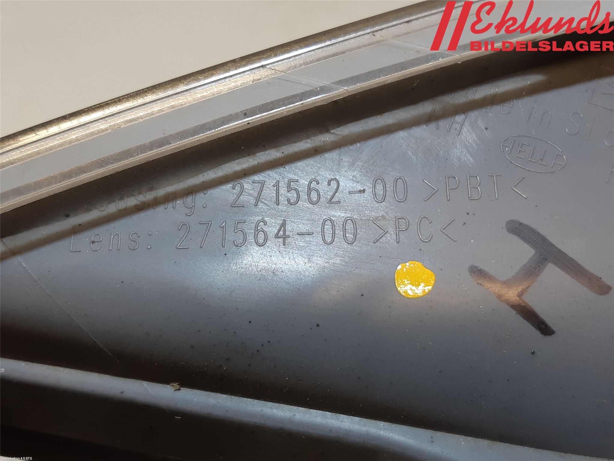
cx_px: 307
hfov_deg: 67.3
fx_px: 461
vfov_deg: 53.1
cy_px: 230
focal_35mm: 26
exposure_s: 1/60
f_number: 1.7
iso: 64
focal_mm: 3.93
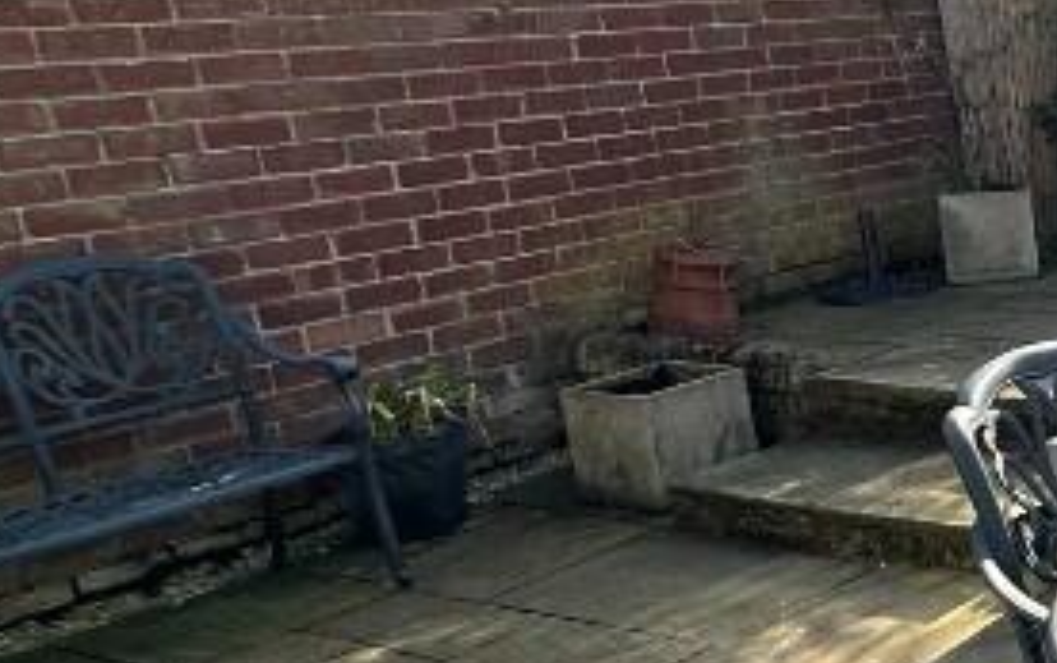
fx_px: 1586
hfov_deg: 28.6
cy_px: 445
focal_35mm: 55
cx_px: 1444
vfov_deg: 23.5
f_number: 2.2
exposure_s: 1/729
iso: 40
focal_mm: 2.22
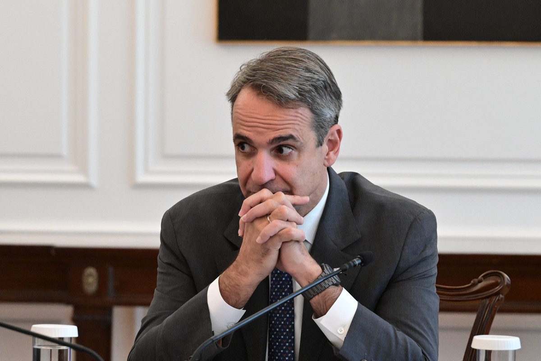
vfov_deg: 4.6
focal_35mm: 300
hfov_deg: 6.9
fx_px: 4508
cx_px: 270
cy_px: 180
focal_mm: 200
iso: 6400
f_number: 5.6
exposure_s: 1/320
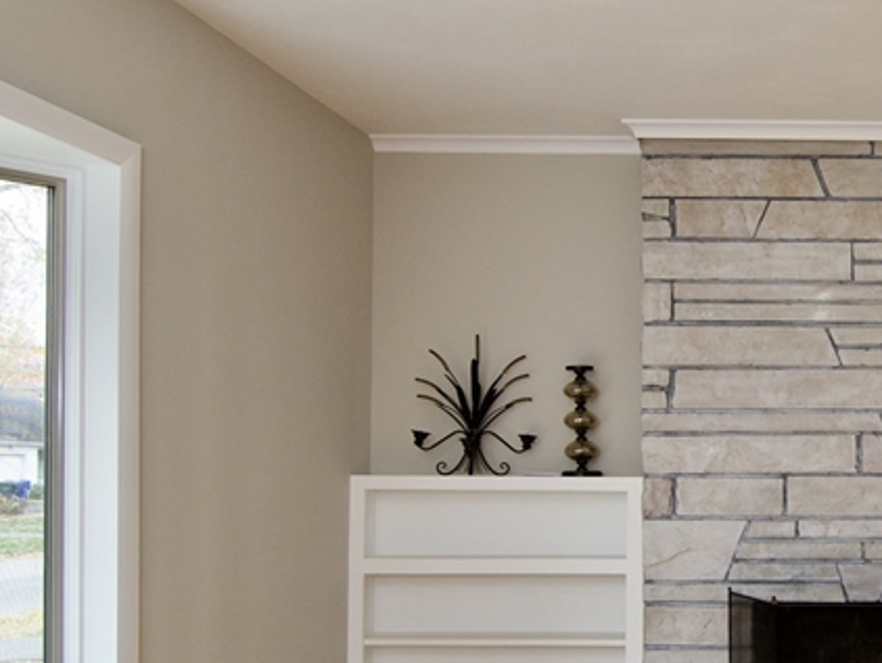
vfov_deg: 29.4
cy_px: 465
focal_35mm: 49
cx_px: 859
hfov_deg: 35.6
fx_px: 1249
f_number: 7.1
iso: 320
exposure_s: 1/30
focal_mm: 14
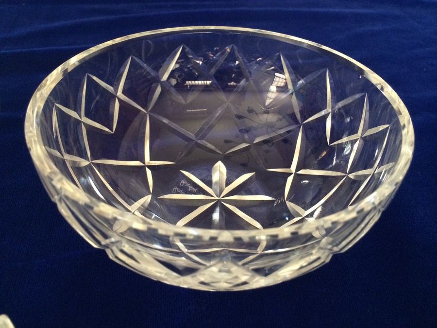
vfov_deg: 46.8
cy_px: 164
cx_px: 218
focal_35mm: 30
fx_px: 379
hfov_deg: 60.0
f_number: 2.2
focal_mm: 4.12
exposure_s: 1/20
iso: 320
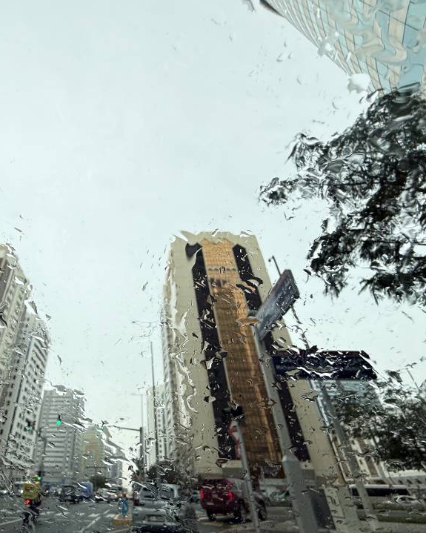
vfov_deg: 83.3
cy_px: 257
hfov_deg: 67.8
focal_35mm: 19
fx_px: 300
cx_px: 124
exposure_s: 1/288
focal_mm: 2.22
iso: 50
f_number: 2.2
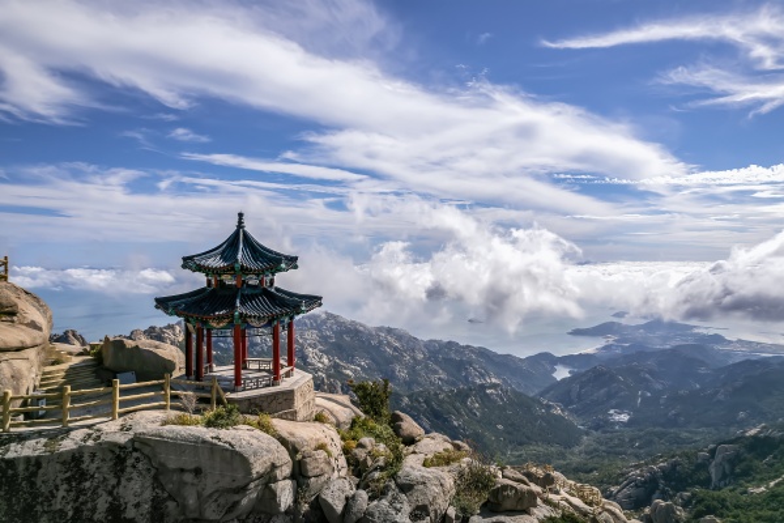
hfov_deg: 78.6
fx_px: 479
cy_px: 262
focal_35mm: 22
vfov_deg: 57.2
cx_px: 392
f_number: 2.8
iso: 100
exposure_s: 1/3200
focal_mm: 8.38
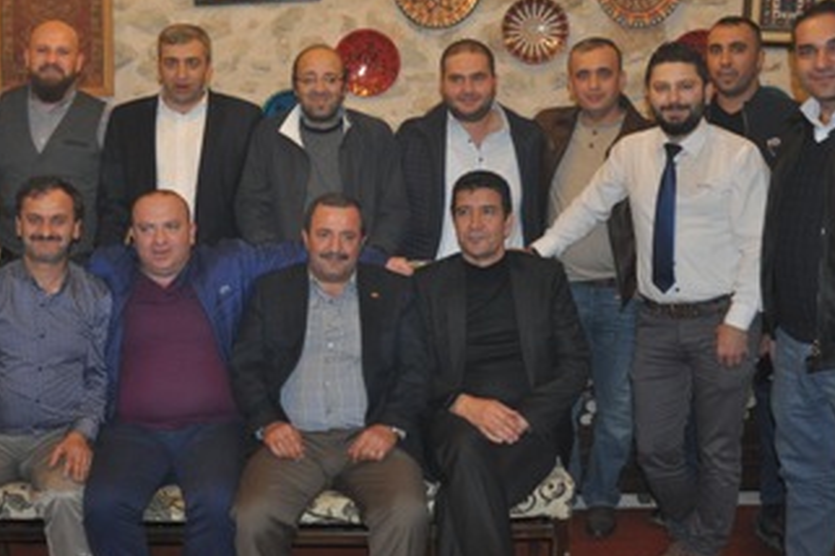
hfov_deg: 42.5
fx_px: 1067
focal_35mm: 46
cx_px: 323
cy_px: 187
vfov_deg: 29.1
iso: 800
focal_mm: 22
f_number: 3.5
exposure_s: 1/60
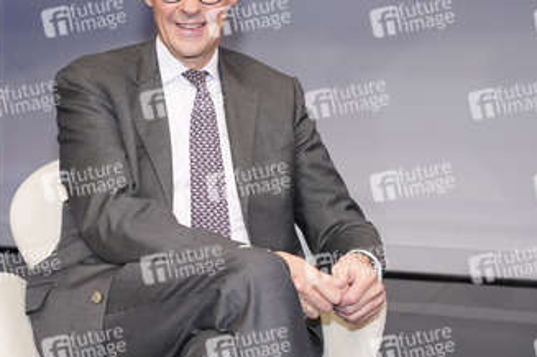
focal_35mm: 69
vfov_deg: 19.6
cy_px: 141
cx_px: 204
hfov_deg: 29.2
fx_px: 1028
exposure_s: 1/125
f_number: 5.6
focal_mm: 50
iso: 2000
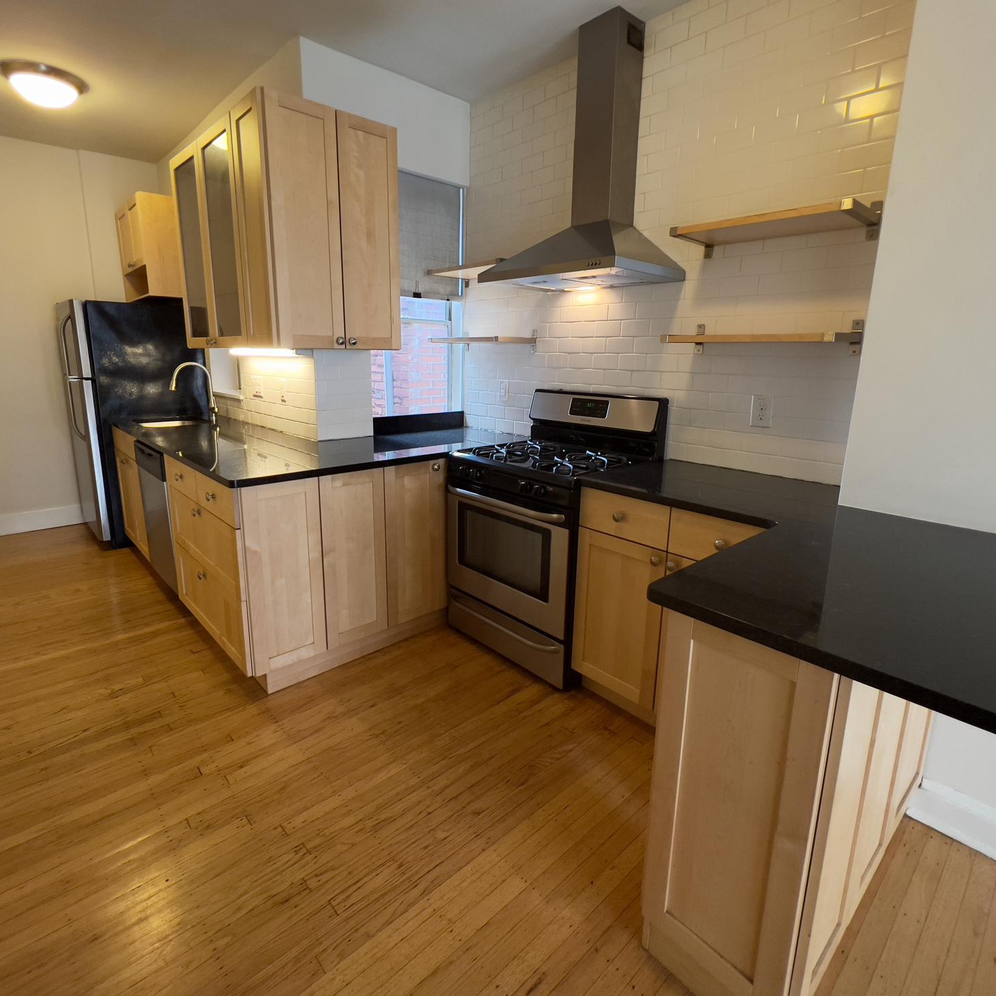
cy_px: 477
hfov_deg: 87.4
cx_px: 490
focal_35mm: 16
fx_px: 521
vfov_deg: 87.4
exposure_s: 1/60
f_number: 1.8
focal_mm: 1.57
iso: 500
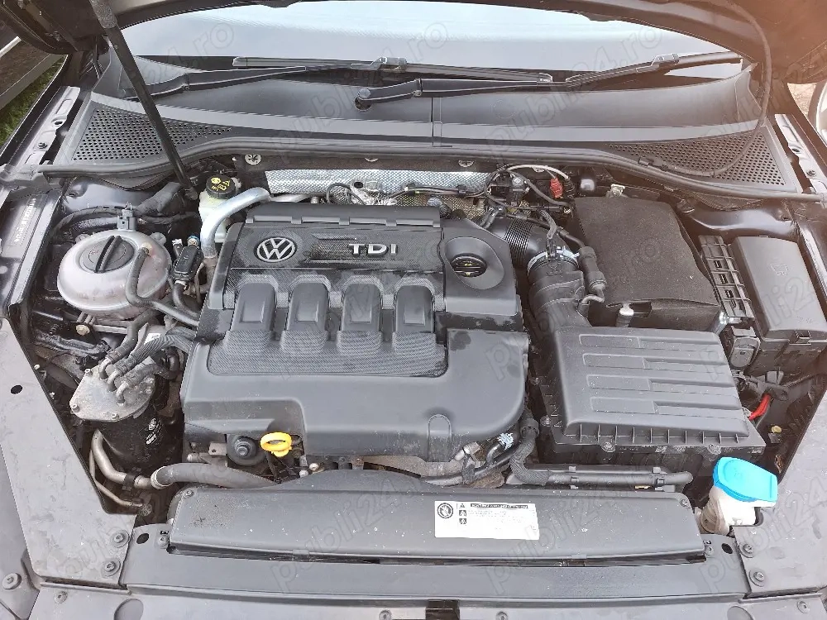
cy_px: 310
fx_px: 549
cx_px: 414
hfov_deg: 73.9
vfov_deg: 58.9
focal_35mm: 23
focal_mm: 5.54
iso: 125
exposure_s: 1/50
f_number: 1.8
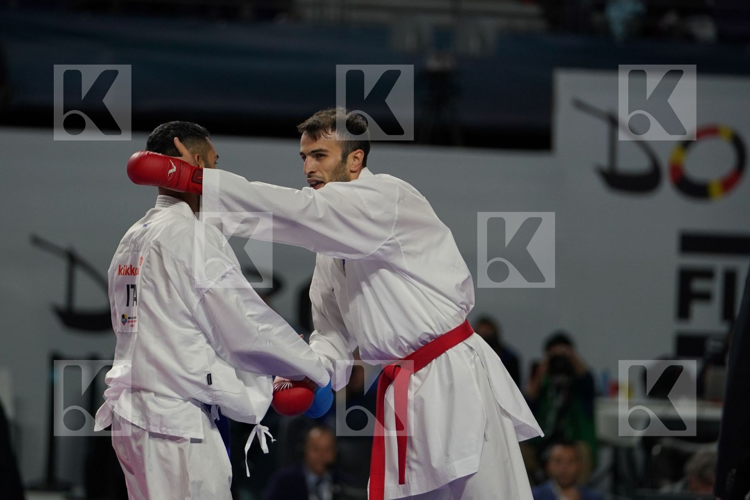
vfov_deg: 5.3
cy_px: 250
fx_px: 5437
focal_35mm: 261
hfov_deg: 7.9
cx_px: 375
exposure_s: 1/1000
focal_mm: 174
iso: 1000
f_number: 2.8
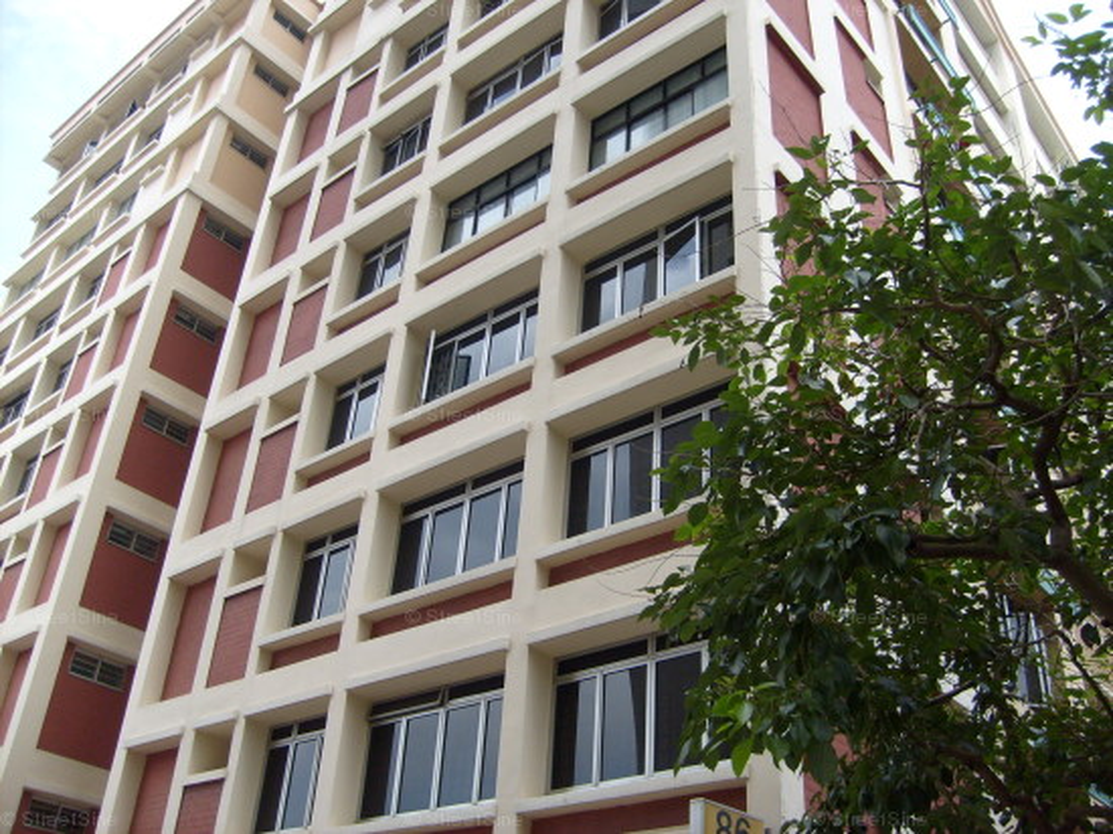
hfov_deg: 52.6
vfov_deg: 40.7
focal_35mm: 35
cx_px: 556
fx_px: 1125
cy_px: 417
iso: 80
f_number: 7.1
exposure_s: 1/125
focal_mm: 5.8
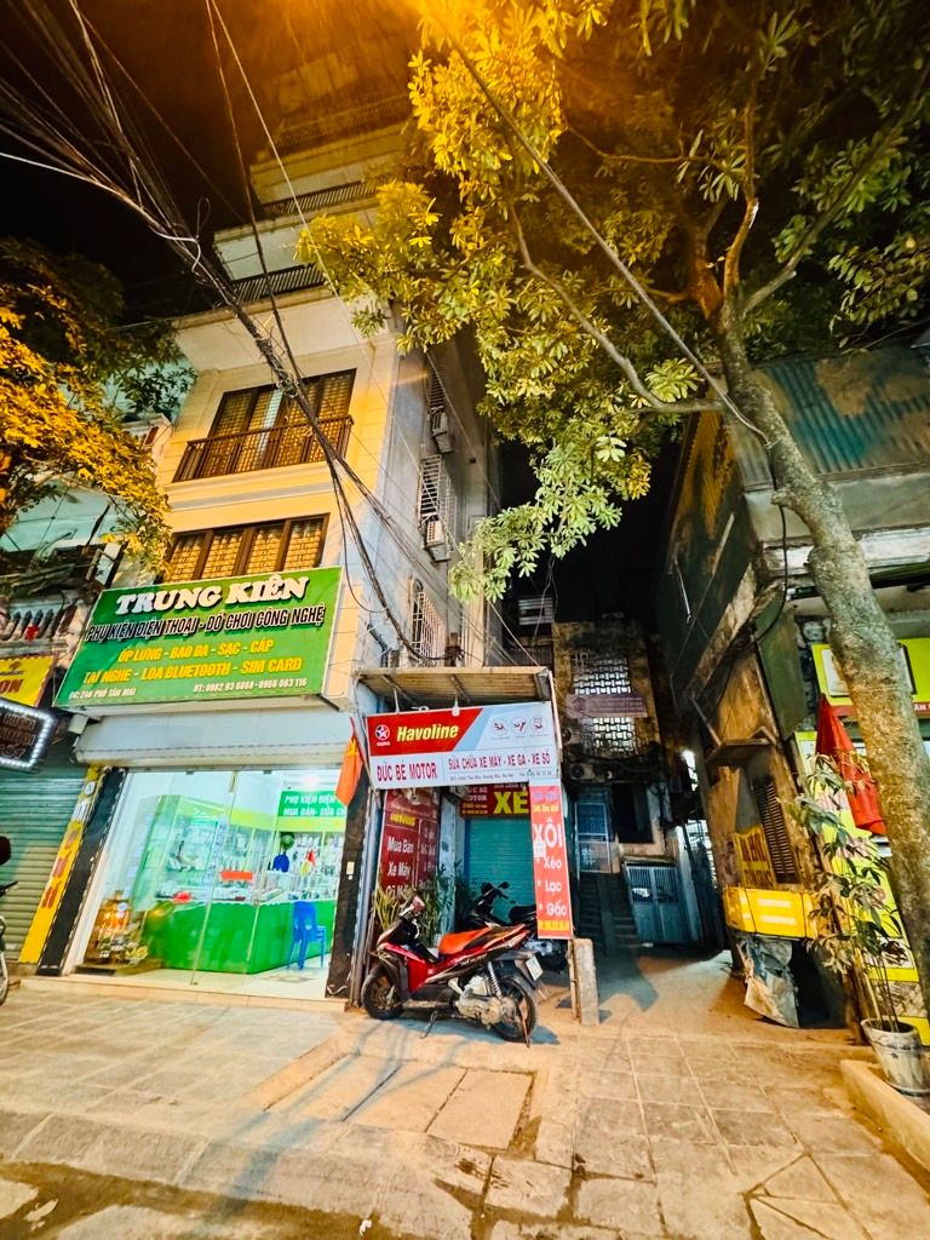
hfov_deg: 85.7
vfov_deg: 102.1
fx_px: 502
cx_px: 465
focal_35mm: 14
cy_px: 620
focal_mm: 2.22
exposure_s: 1/33
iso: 1000
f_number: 2.2
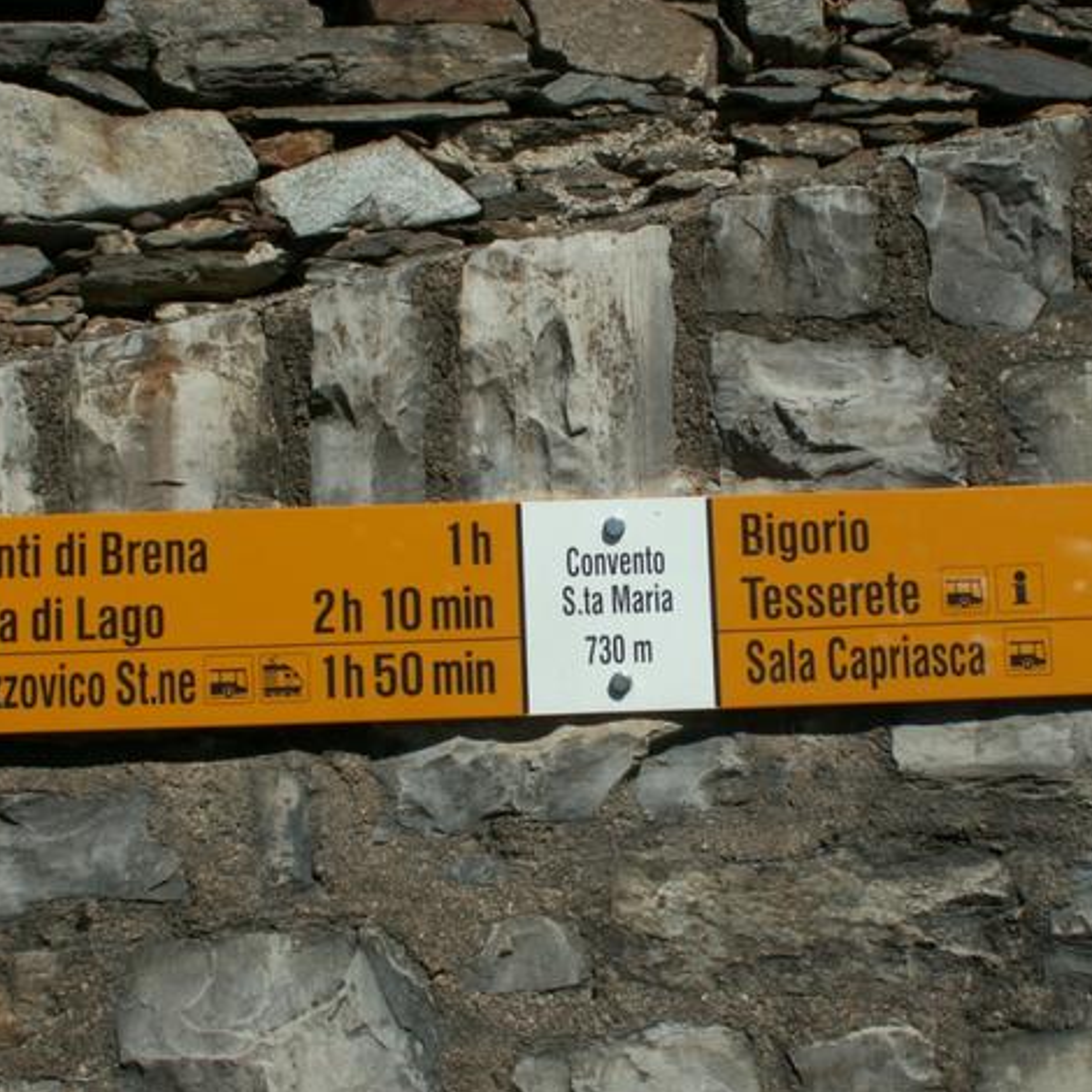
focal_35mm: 59
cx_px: 609
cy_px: 546
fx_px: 2106
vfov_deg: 29.1
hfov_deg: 29.0
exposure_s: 1/400
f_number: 8
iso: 50
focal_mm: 8.07
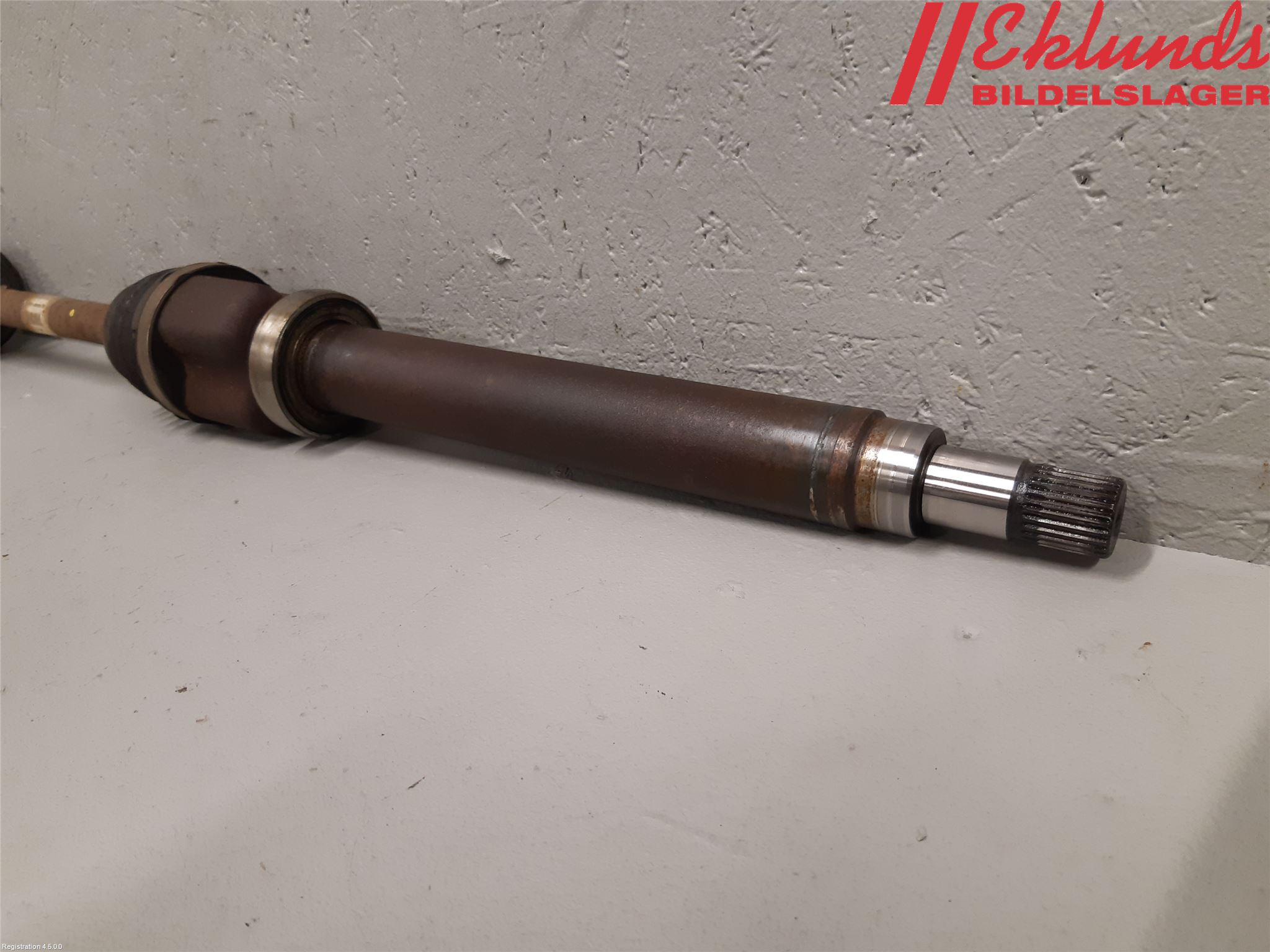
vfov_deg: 53.1
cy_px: 476
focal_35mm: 26
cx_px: 635
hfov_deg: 67.3
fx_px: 954
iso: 125
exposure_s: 1/50
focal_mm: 3.93
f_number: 1.7
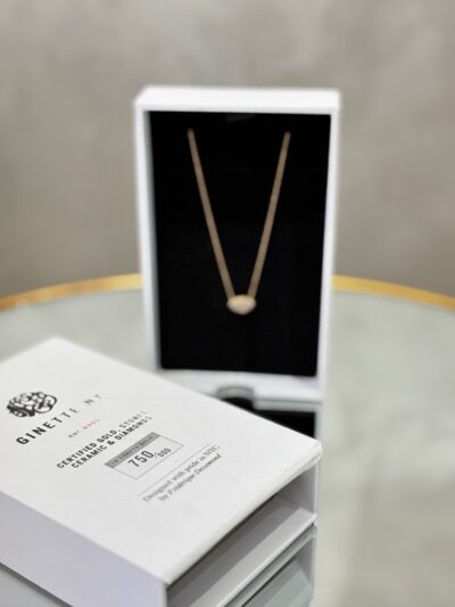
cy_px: 304
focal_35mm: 52
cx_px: 228
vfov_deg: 36.8
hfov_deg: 28.0
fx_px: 911
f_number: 1.6
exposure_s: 1/50
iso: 32
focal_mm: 5.96
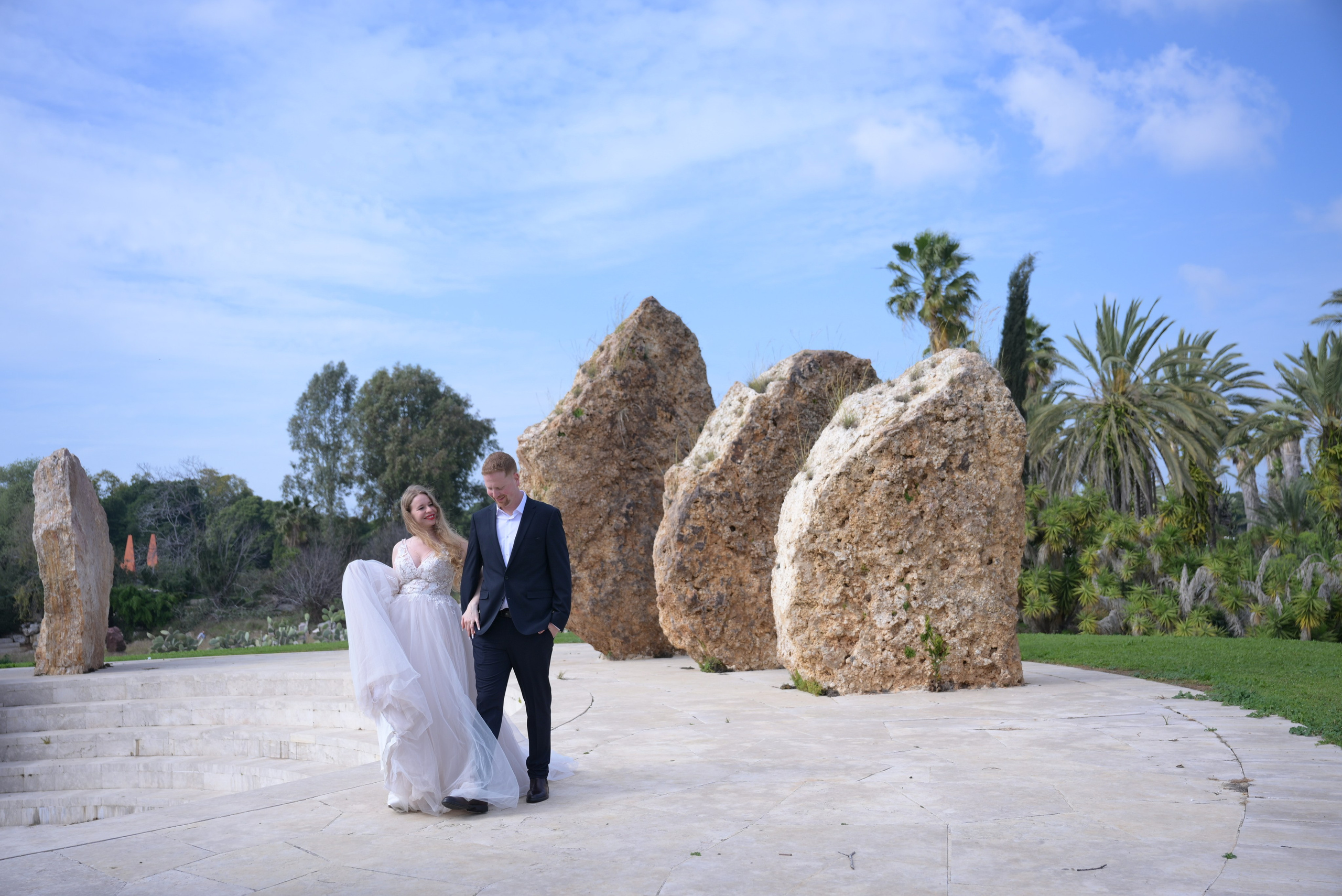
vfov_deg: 40.0
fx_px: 1231
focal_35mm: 33
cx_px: 671
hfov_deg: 57.2
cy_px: 448
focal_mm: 33
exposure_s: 1/1600
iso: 125
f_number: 3.5
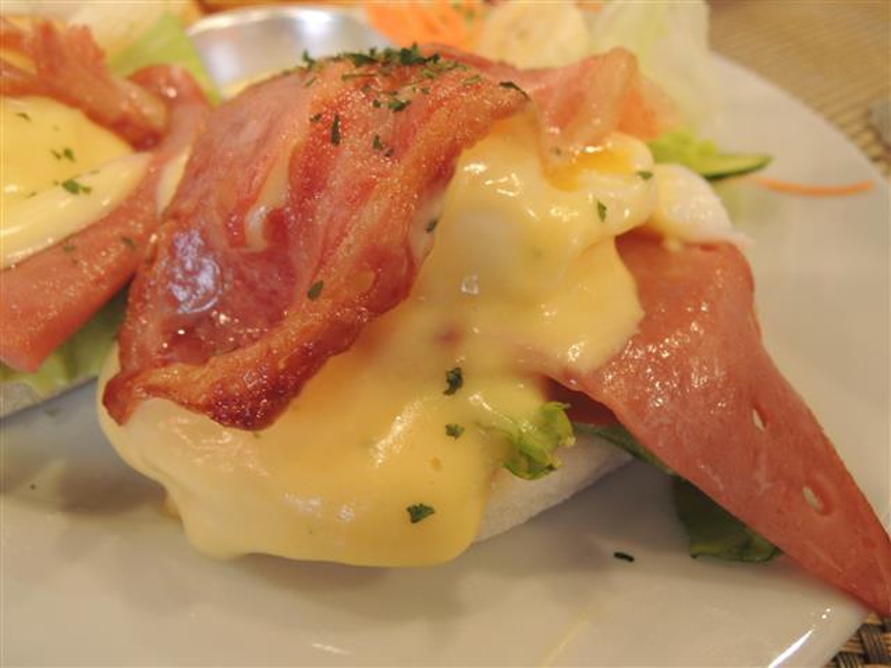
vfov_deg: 56.8
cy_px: 334
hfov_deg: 71.6
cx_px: 446
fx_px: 618
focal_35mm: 24
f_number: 2.8
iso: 400
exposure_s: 1/10
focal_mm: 4.3
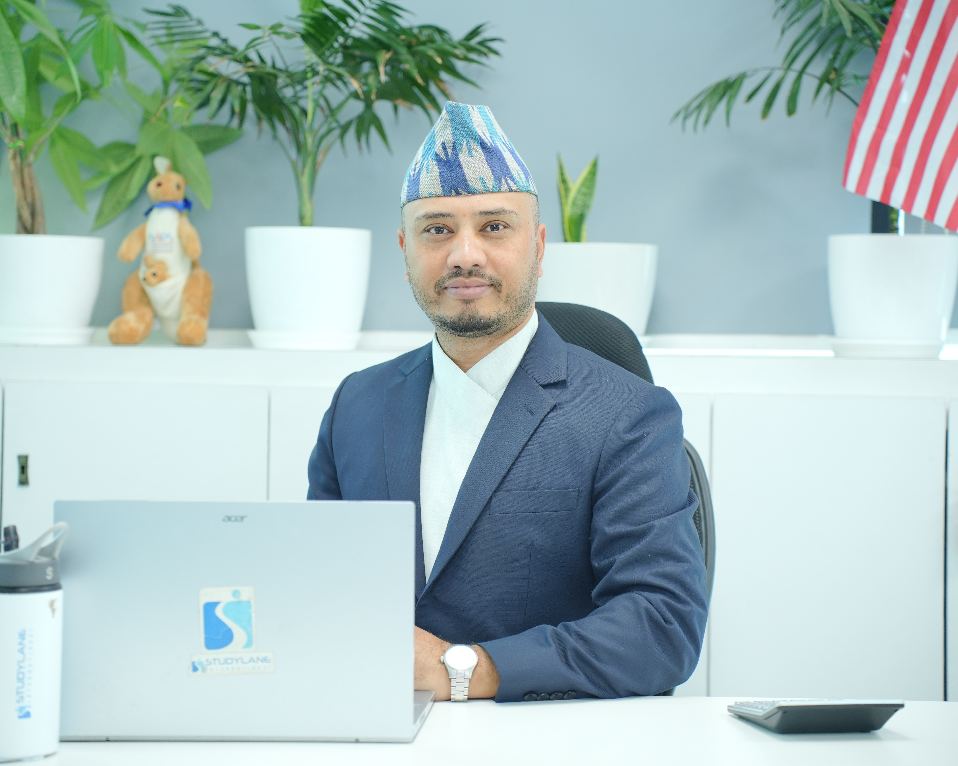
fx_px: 2353
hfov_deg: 23.0
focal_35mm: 83
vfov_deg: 18.5
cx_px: 462
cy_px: 380
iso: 400
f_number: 2.8
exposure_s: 1/50
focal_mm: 73
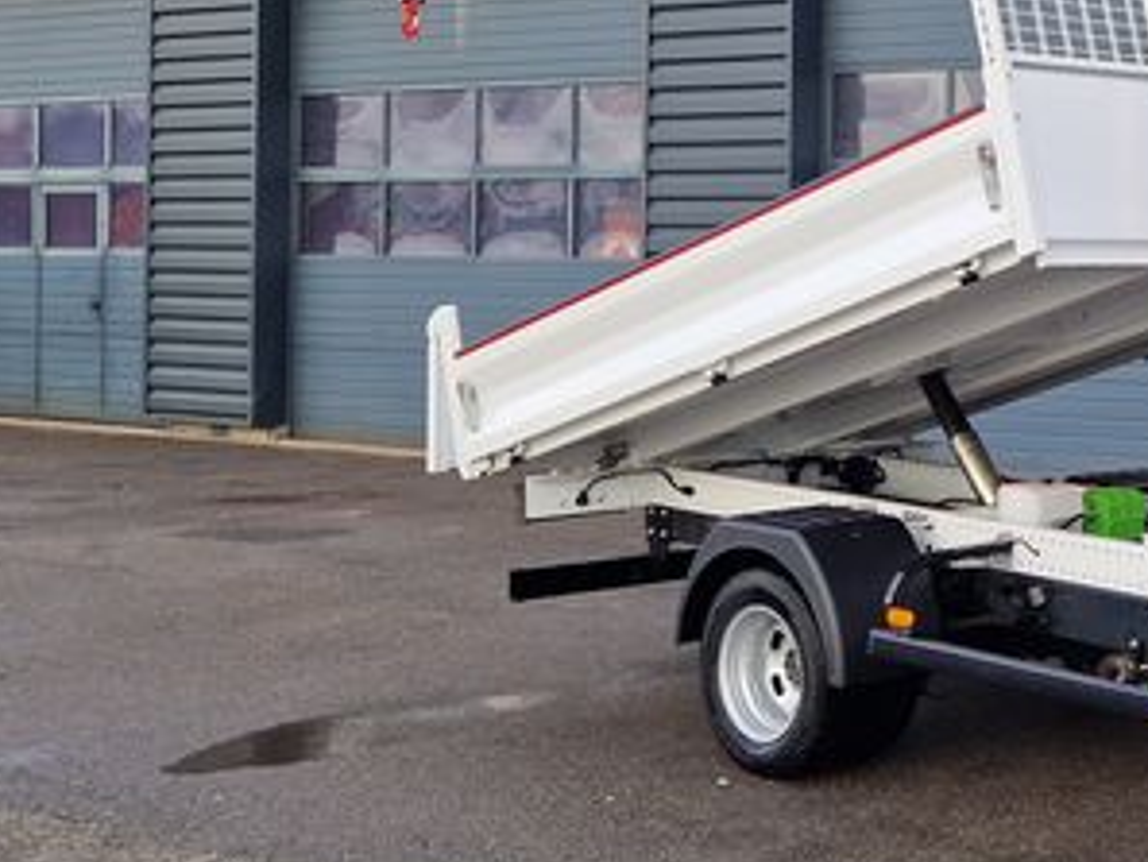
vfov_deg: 23.5
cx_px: 1392
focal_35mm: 62
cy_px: 278
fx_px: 2057
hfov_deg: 27.3
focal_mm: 5.4
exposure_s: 1/2597
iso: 50
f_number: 1.8
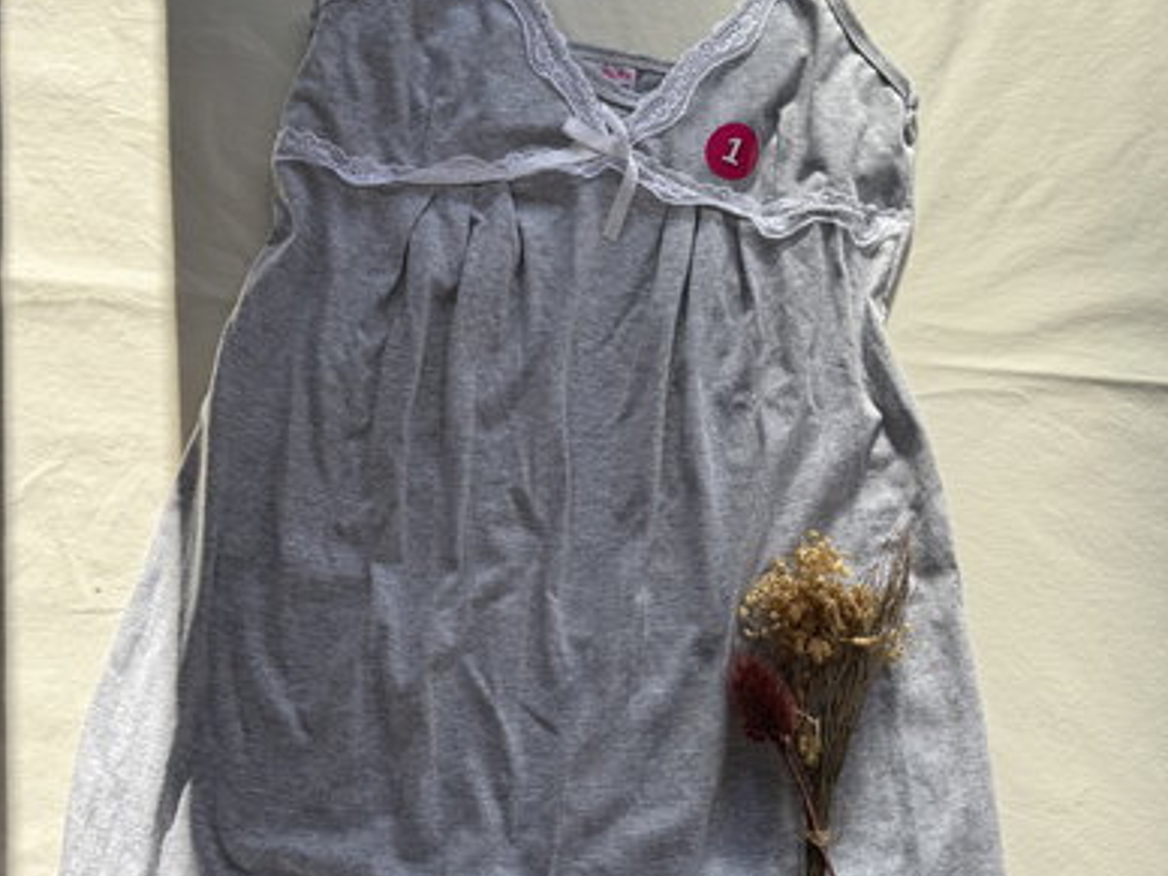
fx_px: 1113
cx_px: 578
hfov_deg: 55.4
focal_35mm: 33
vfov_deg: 42.9
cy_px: 447
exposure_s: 1/664
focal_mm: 6.76
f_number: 1.78
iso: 80
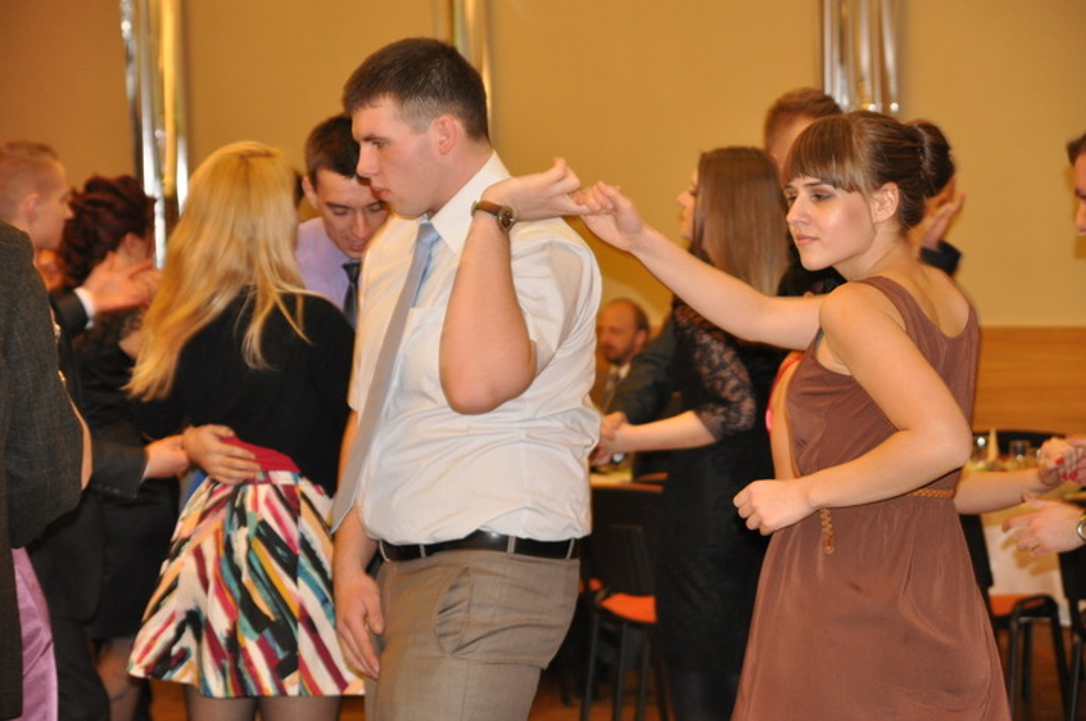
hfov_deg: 19.5
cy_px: 360
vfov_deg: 13.0
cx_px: 543
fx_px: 3162
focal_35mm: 105
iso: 800
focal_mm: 70
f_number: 4
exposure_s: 1/60
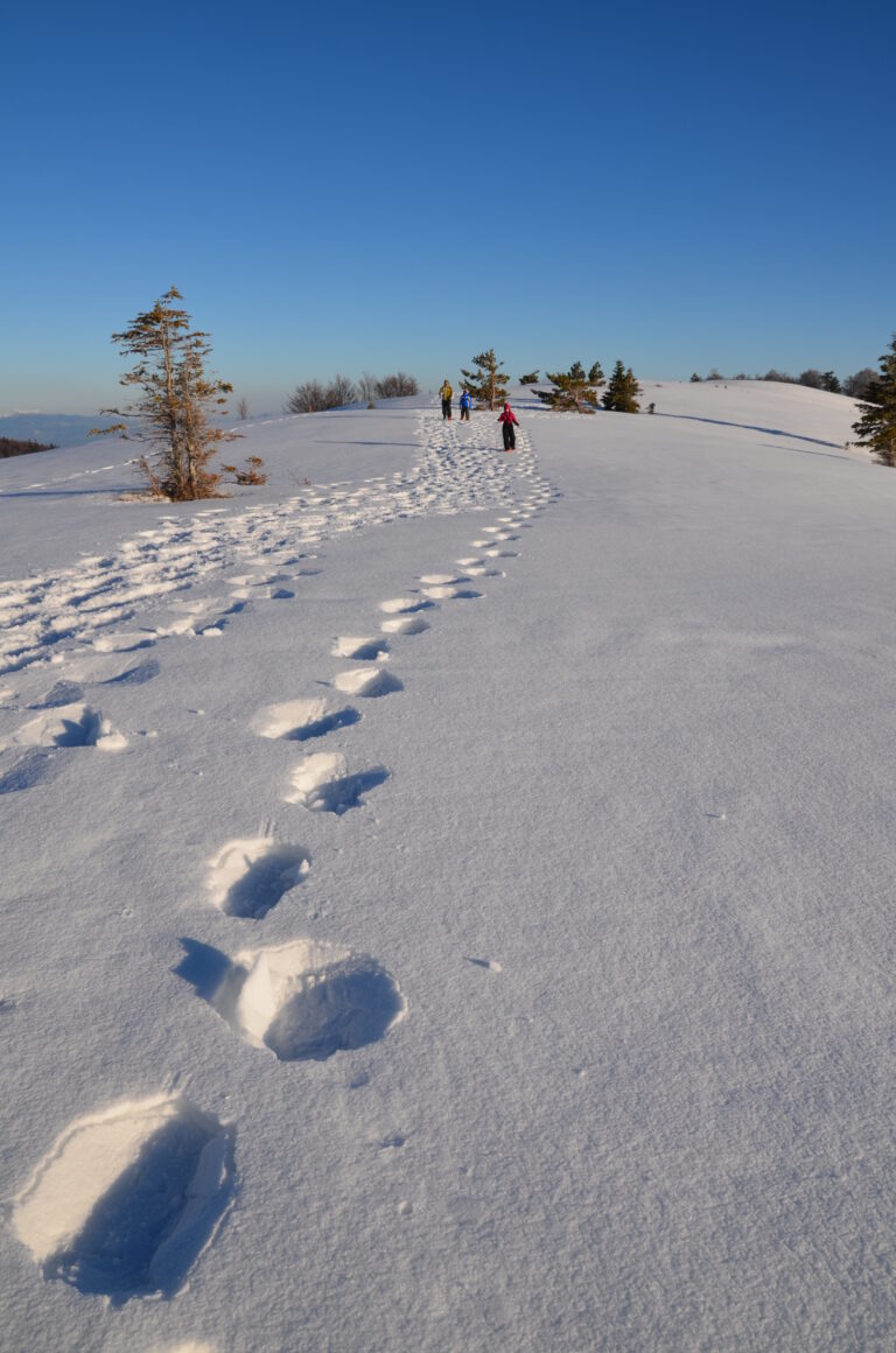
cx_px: 448
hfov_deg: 47.7
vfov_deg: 67.5
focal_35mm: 27
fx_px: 1013
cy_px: 676
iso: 100
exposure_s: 1/200
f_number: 11
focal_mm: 18
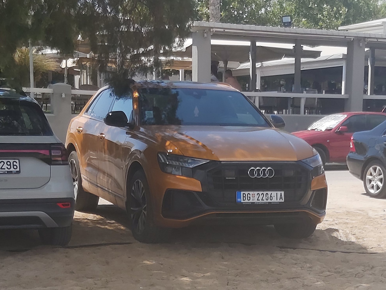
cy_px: 145
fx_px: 290
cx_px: 193
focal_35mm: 26
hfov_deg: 67.3
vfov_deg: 53.1
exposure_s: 1/1000
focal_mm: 3.92
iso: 64
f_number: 1.7
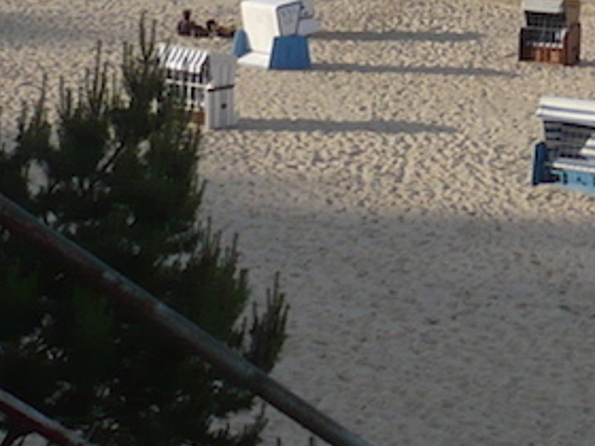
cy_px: -153
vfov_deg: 9.8
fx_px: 2544
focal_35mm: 148
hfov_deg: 13.2
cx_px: 600
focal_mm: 6
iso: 100
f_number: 8
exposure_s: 1/250
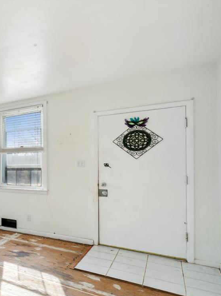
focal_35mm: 27
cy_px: 166
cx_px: -94
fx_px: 230
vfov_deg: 65.1
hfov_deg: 31.7
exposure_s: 1/40
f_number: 8
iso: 100
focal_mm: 13
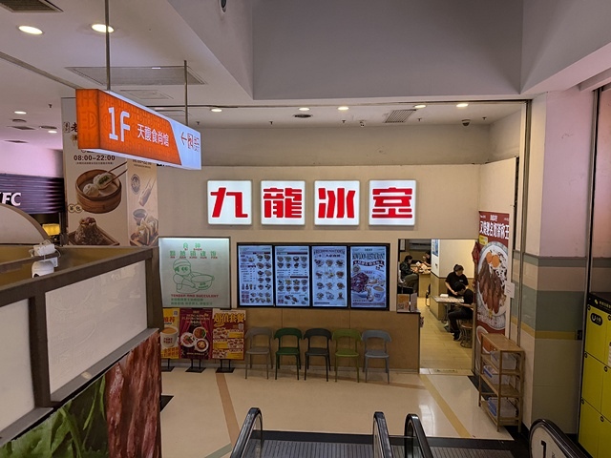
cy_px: 229
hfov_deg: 71.6
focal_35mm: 24
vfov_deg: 56.8
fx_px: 424
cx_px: 306
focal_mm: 6.76
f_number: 1.78
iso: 64
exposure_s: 1/143
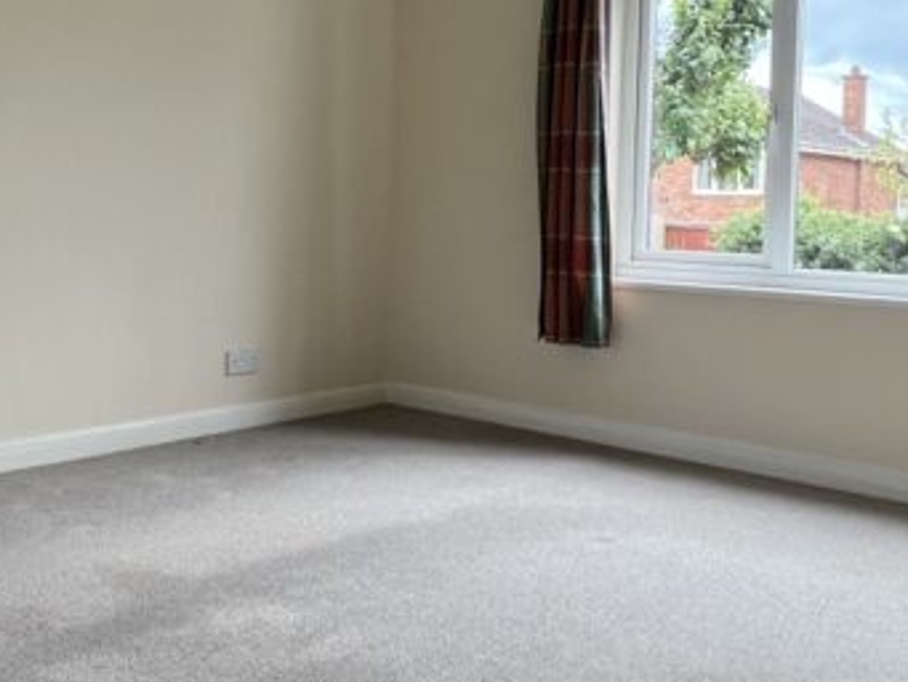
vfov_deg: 36.6
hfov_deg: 47.6
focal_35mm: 39
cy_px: 253
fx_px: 1023
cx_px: 367
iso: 40
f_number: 1.8
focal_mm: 1.57
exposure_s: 1/99
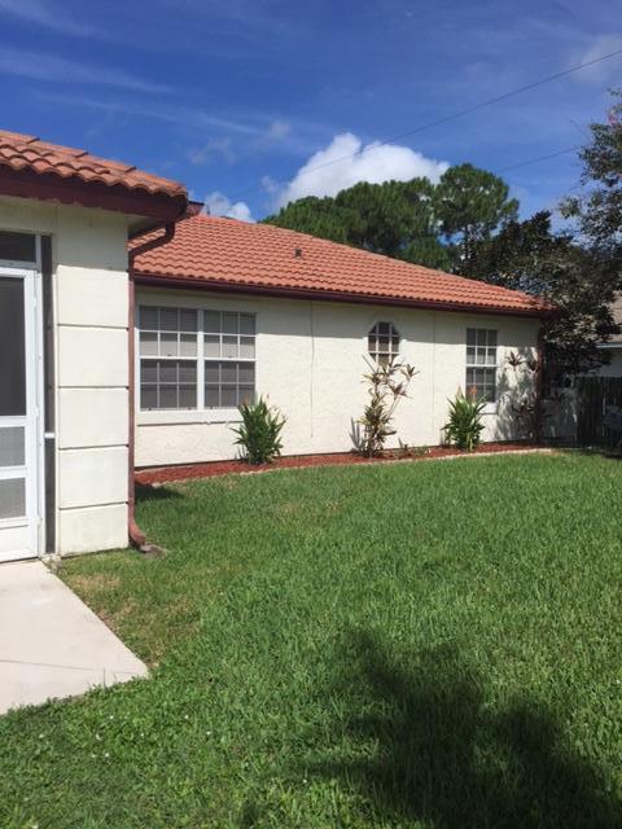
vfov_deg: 61.7
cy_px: 414
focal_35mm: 29
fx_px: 695
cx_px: 311
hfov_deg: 48.2
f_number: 2.2
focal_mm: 4.15
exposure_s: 1/4405
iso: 32
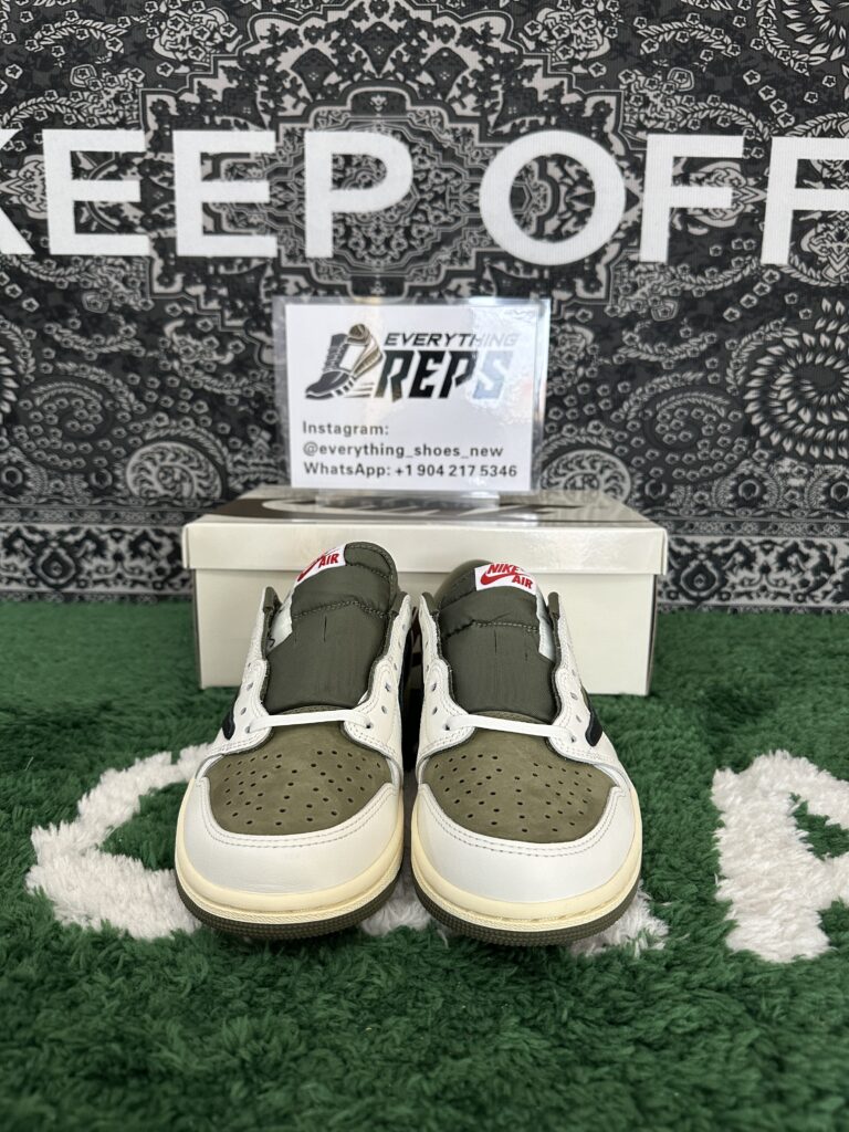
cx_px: 424
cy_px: 566
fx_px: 785
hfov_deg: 56.8
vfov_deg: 71.6
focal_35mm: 24
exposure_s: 1/103
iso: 250
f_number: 1.78
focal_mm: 6.86
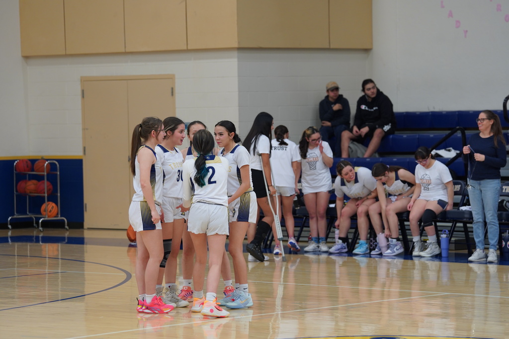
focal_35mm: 156
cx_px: 254
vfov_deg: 8.8
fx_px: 2206
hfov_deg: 13.2
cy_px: 170
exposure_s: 1/160
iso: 1250
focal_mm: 156
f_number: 4
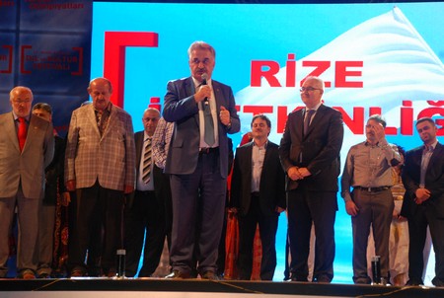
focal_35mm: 93
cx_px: 222
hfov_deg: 21.9
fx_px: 1149
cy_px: 149
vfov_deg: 14.8
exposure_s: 1/60
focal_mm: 62
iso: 800
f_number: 5.3
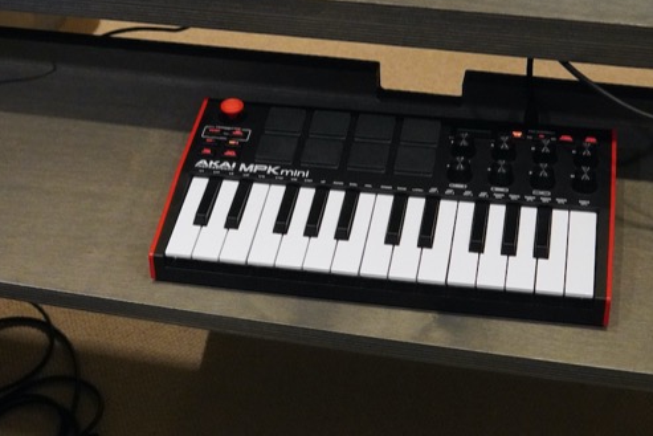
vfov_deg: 18.5
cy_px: 89
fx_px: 1324
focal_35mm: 73
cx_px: 191
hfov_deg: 27.4
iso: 6400
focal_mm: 30
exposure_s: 1/25
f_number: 7.1
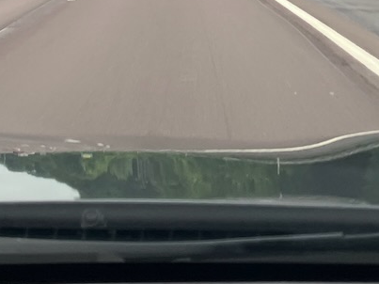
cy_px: -104
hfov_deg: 21.9
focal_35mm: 89
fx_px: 974
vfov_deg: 15.6
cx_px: 246
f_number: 1.8
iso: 50
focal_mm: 3.99
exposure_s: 1/102
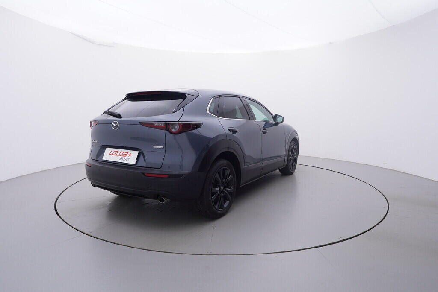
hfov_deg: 77.3
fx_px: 274
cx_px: 219
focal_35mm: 22
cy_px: 146
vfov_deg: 56.2
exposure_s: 1/80
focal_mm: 15
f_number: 5
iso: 200
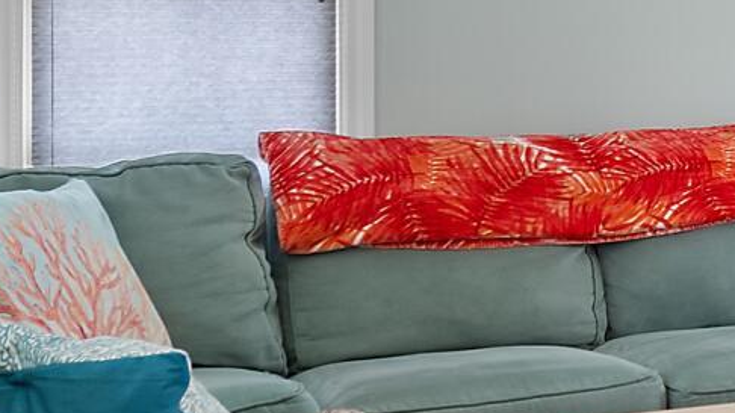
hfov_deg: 19.1
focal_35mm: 97
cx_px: 1131
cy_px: 97
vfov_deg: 12.4
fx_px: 1890
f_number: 4.5
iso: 100
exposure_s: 1/8
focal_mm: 10
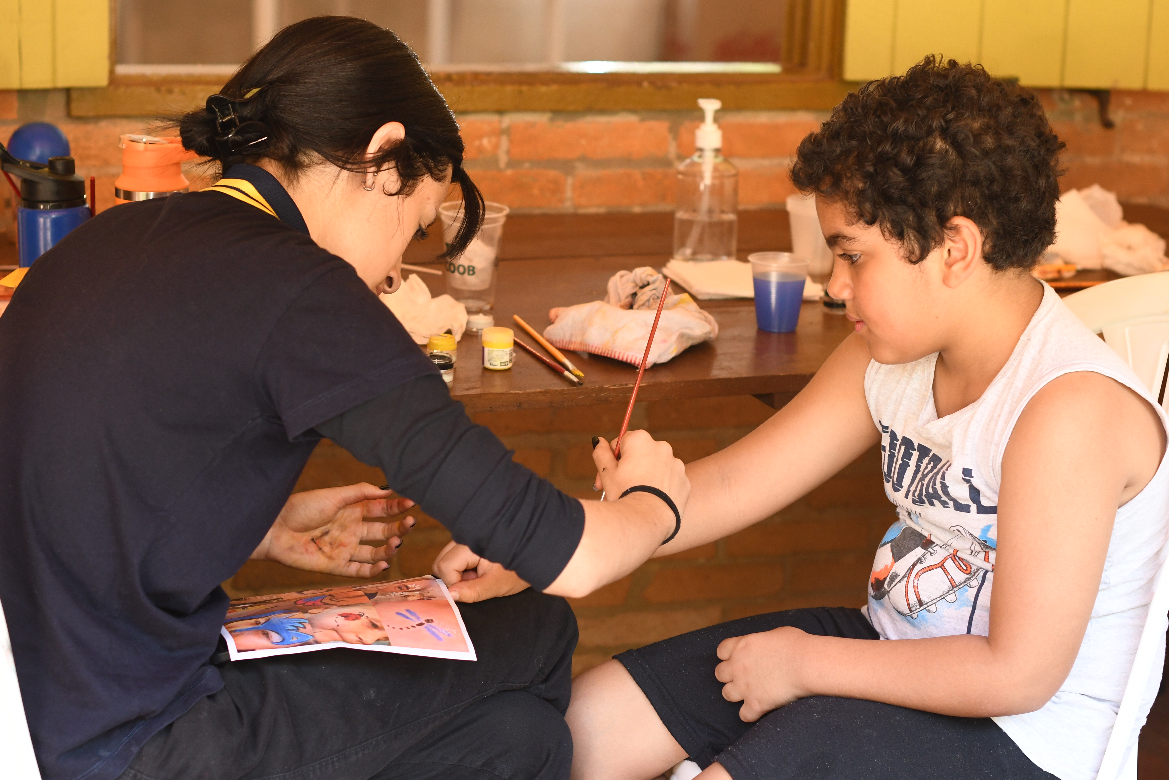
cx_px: 584
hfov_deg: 27.0
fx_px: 2435
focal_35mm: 75
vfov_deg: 18.2
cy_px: 390
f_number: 3.5
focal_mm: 50
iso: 1000
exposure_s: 1/250
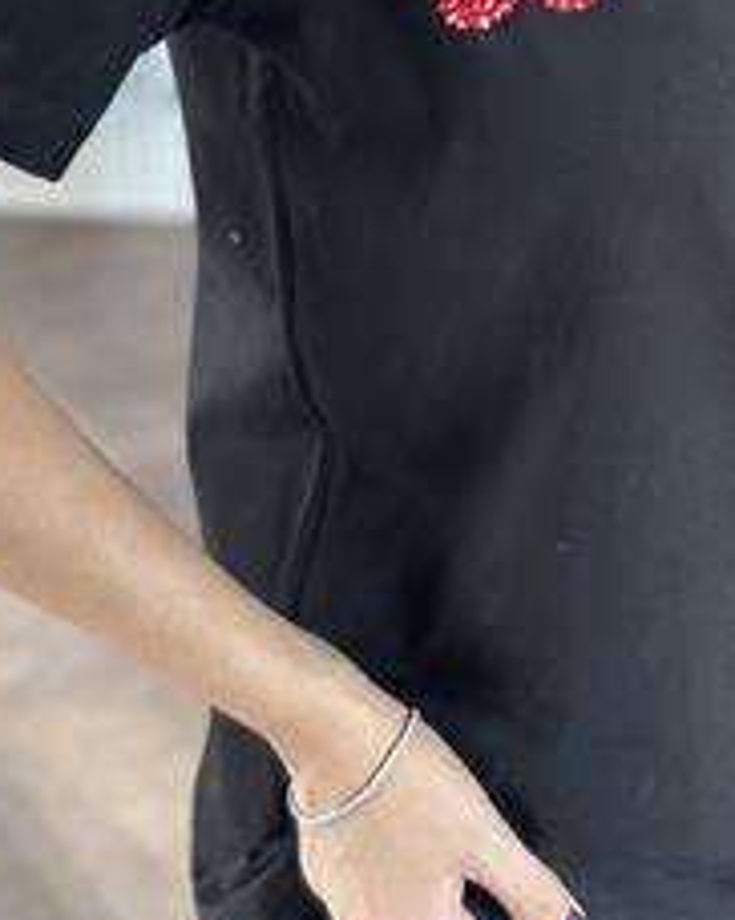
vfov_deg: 18.4
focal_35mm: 104
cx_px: 582
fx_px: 2832
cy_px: 258
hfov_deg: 14.7
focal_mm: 6.86
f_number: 1.78
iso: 320
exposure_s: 1/60
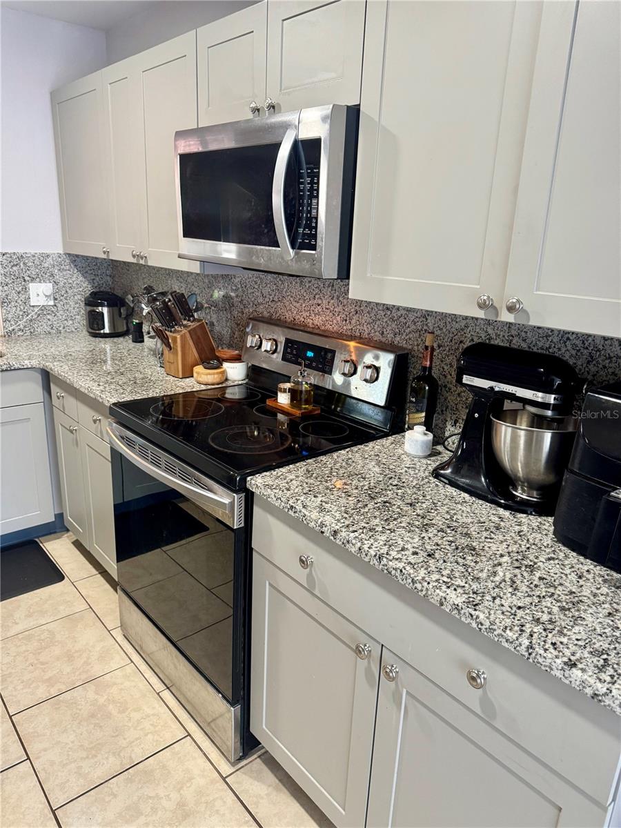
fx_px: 574
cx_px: 310
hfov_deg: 56.8
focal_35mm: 24
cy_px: 414
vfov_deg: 71.6
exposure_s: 1/60
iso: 400
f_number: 1.78
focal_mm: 6.76
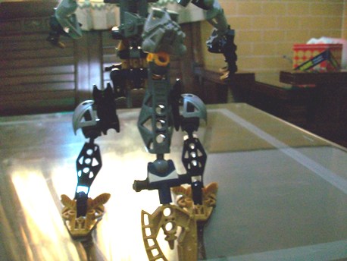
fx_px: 321
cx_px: 174
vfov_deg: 44.2
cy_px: 130
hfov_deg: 56.8
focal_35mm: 32
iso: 160
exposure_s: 1/8
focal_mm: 5.7
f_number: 2.8
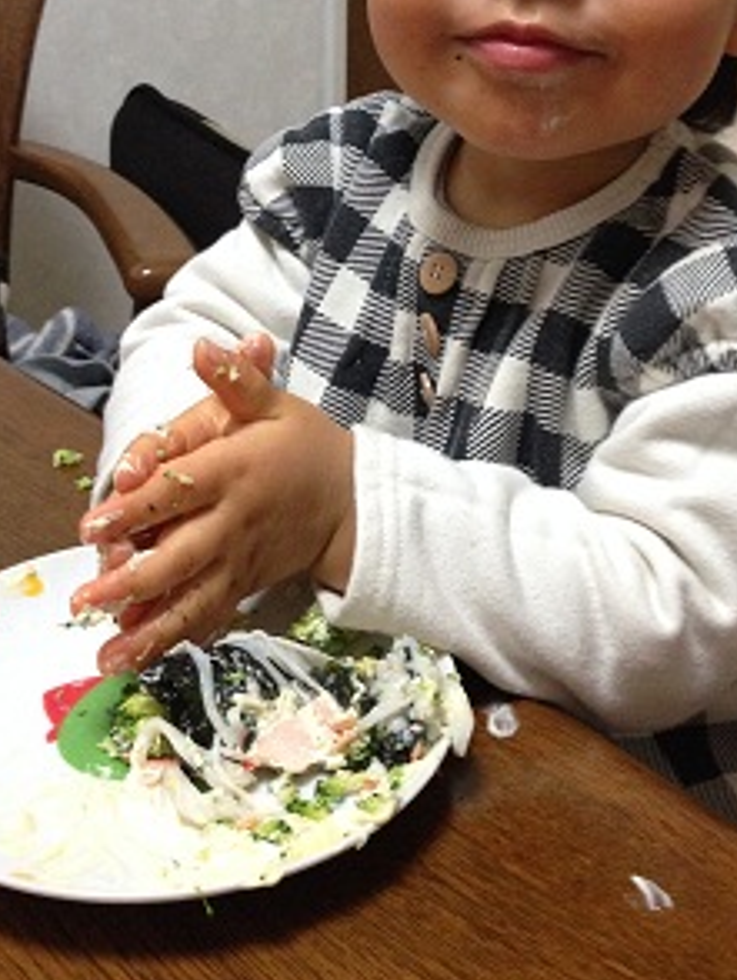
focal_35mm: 55
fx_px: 1559
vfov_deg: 33.9
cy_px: 200
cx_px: 390
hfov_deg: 26.6
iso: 320
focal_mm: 4.12
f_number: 2.4
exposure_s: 1/20
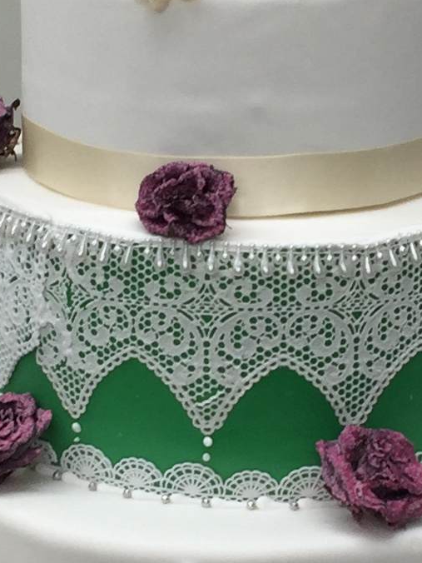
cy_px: 251
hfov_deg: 10.6
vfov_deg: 14.1
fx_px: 2276
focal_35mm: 140
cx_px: 234
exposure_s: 1/50
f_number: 2.2
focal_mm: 4.15
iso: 32
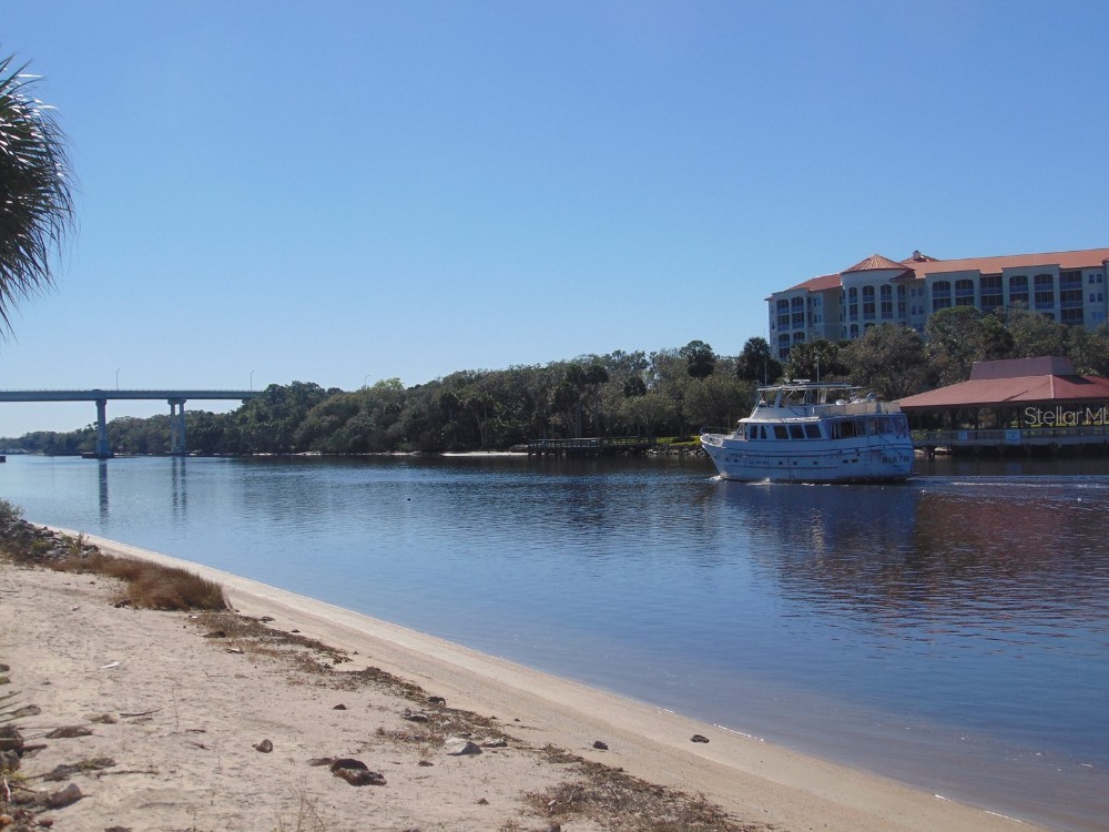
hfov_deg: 43.8
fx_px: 1378
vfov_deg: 33.6
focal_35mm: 43
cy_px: 415
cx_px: 561
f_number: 8.7
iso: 80
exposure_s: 1/320
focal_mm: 7.6
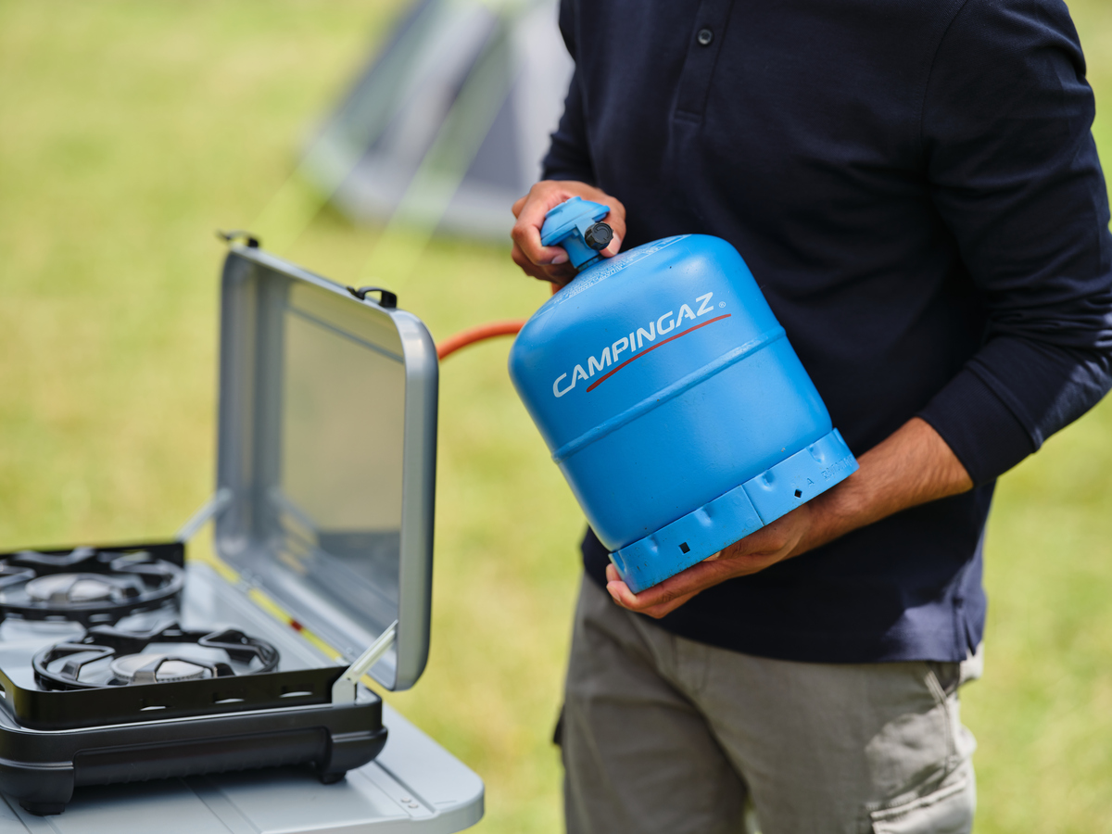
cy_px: 417
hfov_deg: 22.5
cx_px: 556
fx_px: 2795
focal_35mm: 87
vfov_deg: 17.0
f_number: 2.5
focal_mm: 110
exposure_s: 1/2500
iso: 250
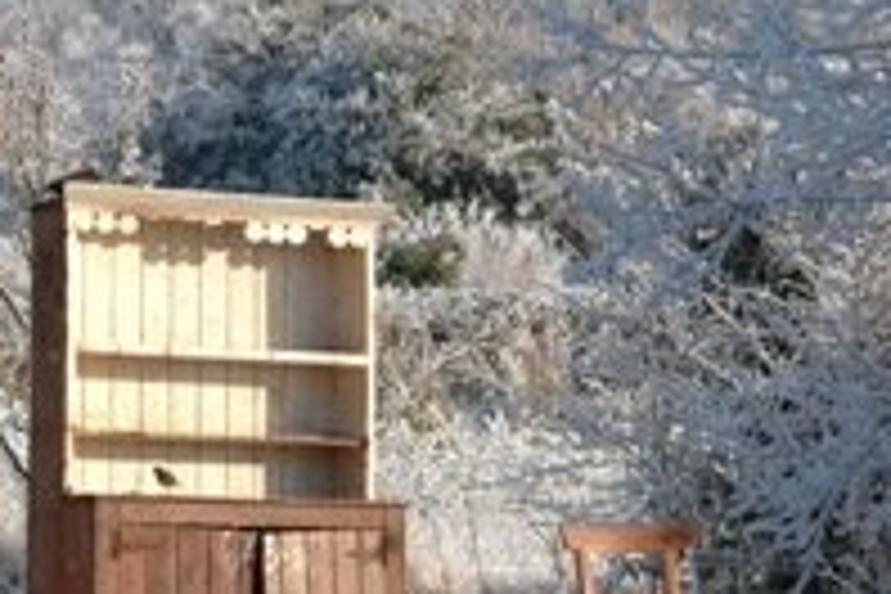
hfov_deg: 6.4
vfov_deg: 4.3
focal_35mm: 322
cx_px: 225
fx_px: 7972
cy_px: 356
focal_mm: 95
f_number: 9
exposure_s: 1/400
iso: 200
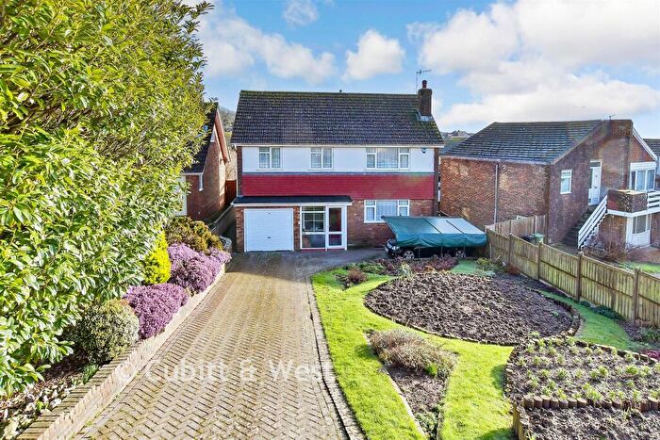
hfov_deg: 86.9
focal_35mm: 19
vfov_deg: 64.6
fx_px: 348
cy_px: 220
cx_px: 330
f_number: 8
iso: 400
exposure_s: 1/400
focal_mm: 13
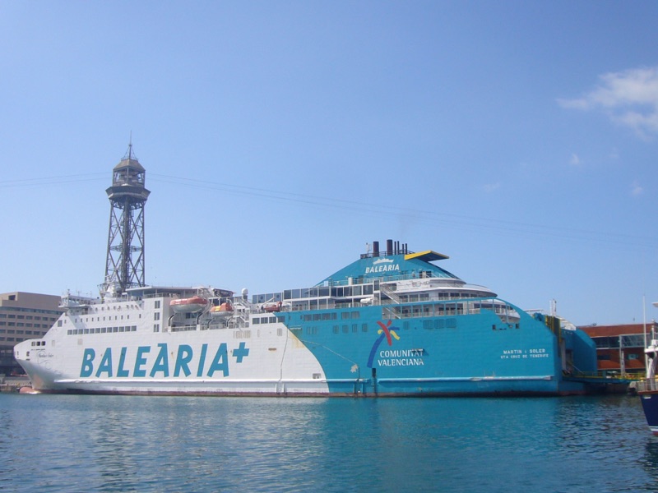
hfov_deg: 46.8
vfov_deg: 36.0
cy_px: 246
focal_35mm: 40
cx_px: 329
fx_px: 760
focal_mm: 4.7
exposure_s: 1/400
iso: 80
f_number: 5.6
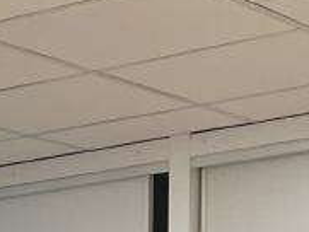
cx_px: -181
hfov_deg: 10.3
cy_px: 713
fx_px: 1644
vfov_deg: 7.1
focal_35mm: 184
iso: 125
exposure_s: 1/100
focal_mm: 4.2
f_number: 1.6
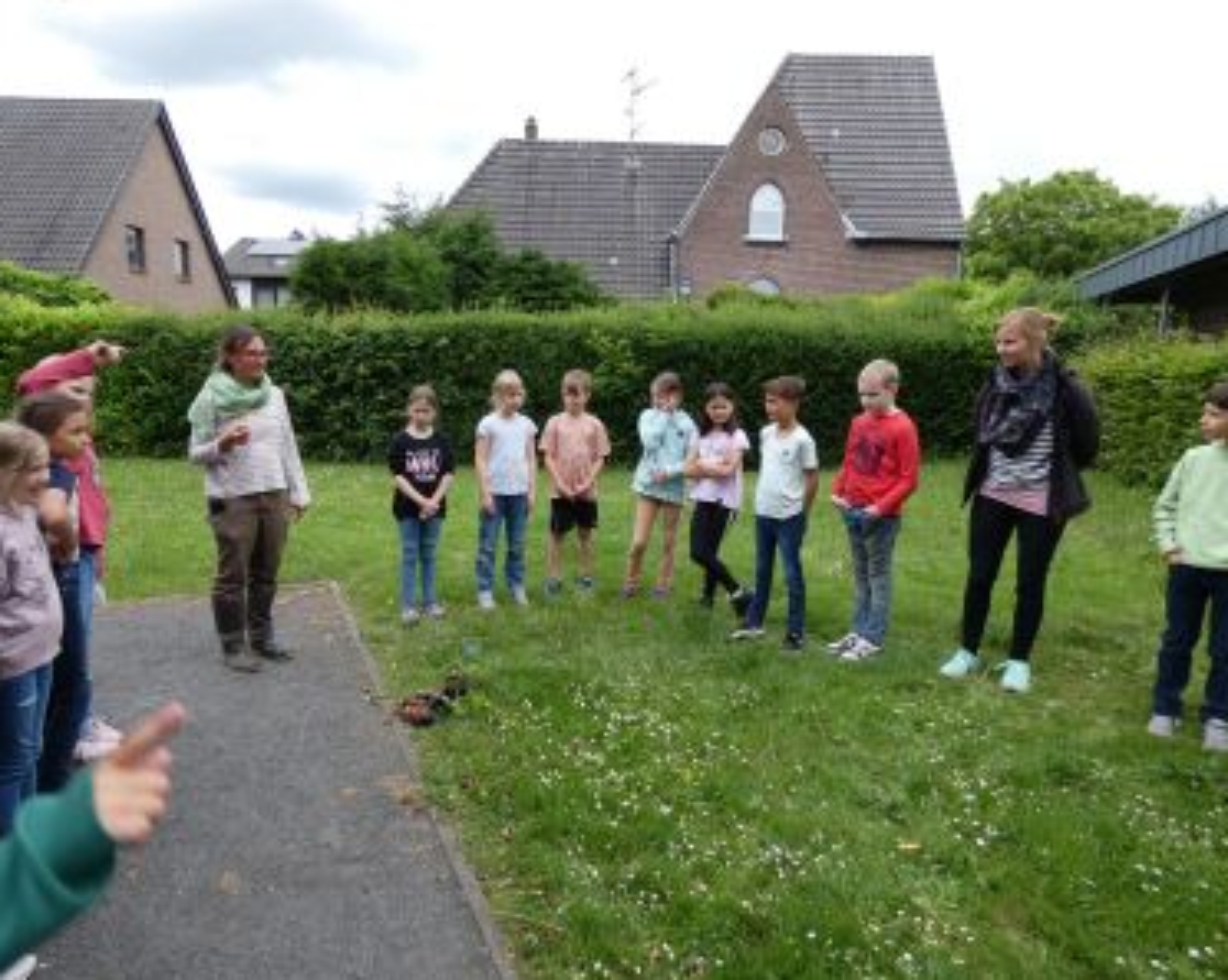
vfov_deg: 65.5
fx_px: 763
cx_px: 594
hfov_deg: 77.7
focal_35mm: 21
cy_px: 492
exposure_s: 1/500
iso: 80
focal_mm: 3.6
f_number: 2.8
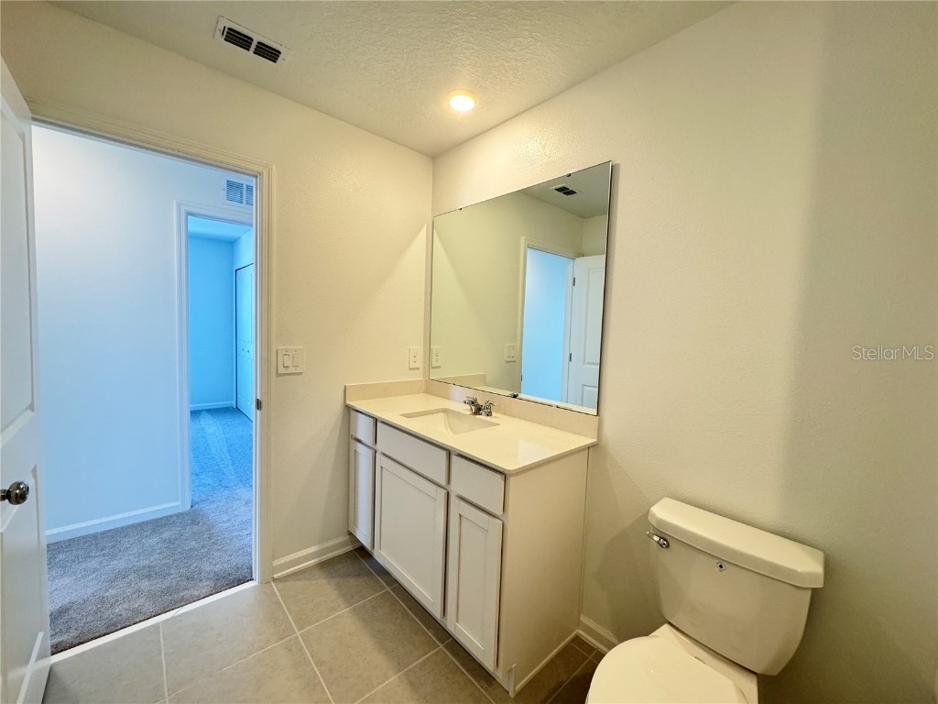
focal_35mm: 14
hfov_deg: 102.1
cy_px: 352
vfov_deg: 85.7
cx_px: 469
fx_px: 379
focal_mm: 2.22
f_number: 2.2
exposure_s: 1/120
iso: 250
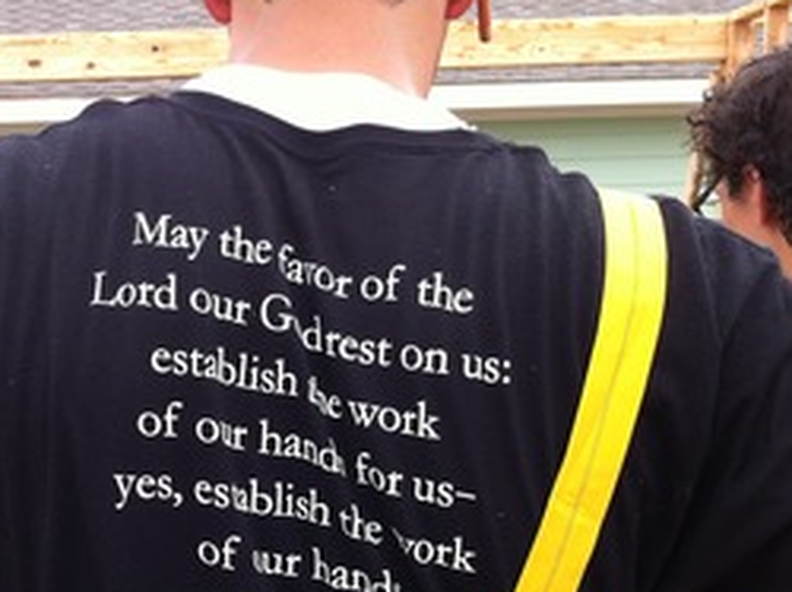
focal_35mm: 63
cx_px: 215
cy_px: 462
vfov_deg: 23.0
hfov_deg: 30.3
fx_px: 1440
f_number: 2.8
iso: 80
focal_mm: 3.85
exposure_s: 1/387
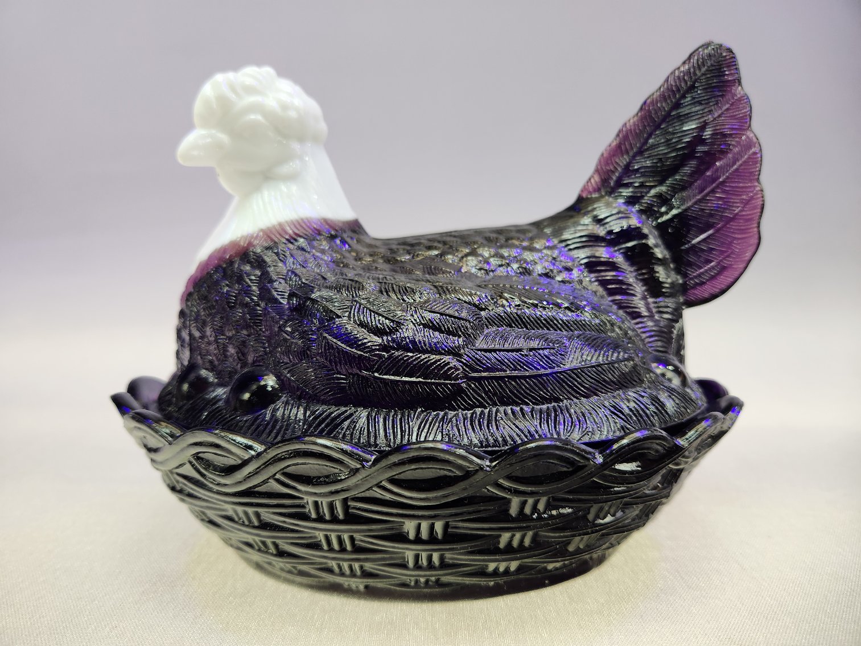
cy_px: 323
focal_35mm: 23
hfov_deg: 73.9
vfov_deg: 58.9
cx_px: 430
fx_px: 572
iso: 200
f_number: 1.8
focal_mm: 5.4
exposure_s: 1/120
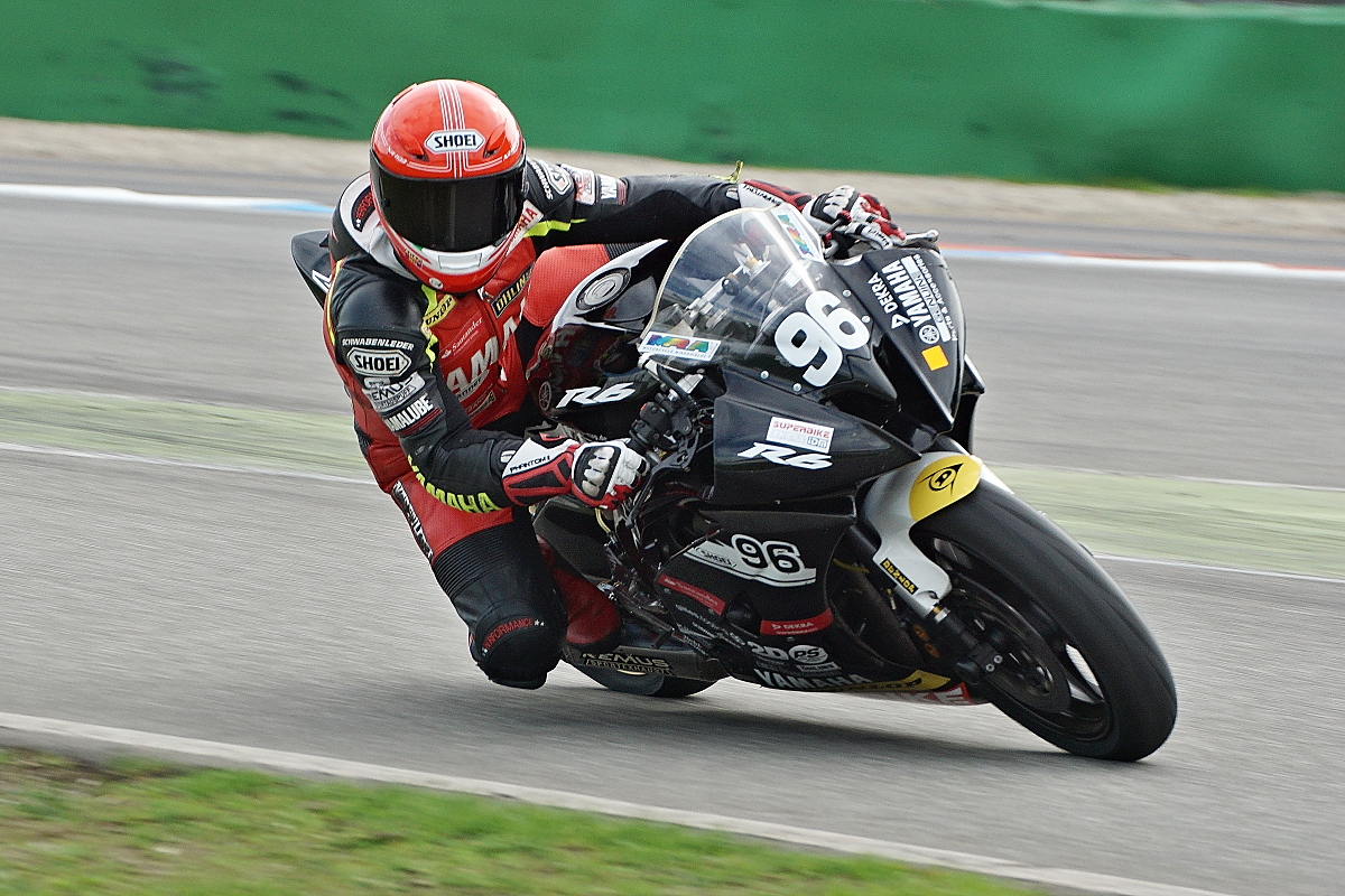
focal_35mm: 240
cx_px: 672
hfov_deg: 8.6
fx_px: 8966
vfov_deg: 5.7
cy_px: 448
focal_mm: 160
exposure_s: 1/320
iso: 320
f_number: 8
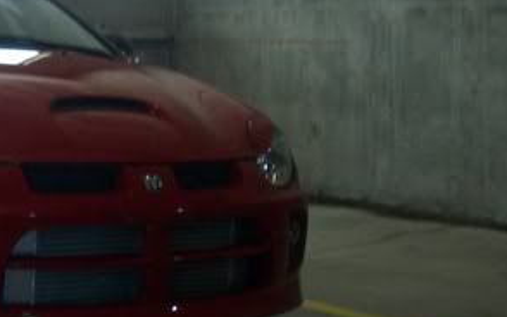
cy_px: 196
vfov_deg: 13.0
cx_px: -33
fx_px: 1396
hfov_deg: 19.8
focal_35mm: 101
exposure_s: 1/50
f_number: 2.6
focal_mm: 5.8
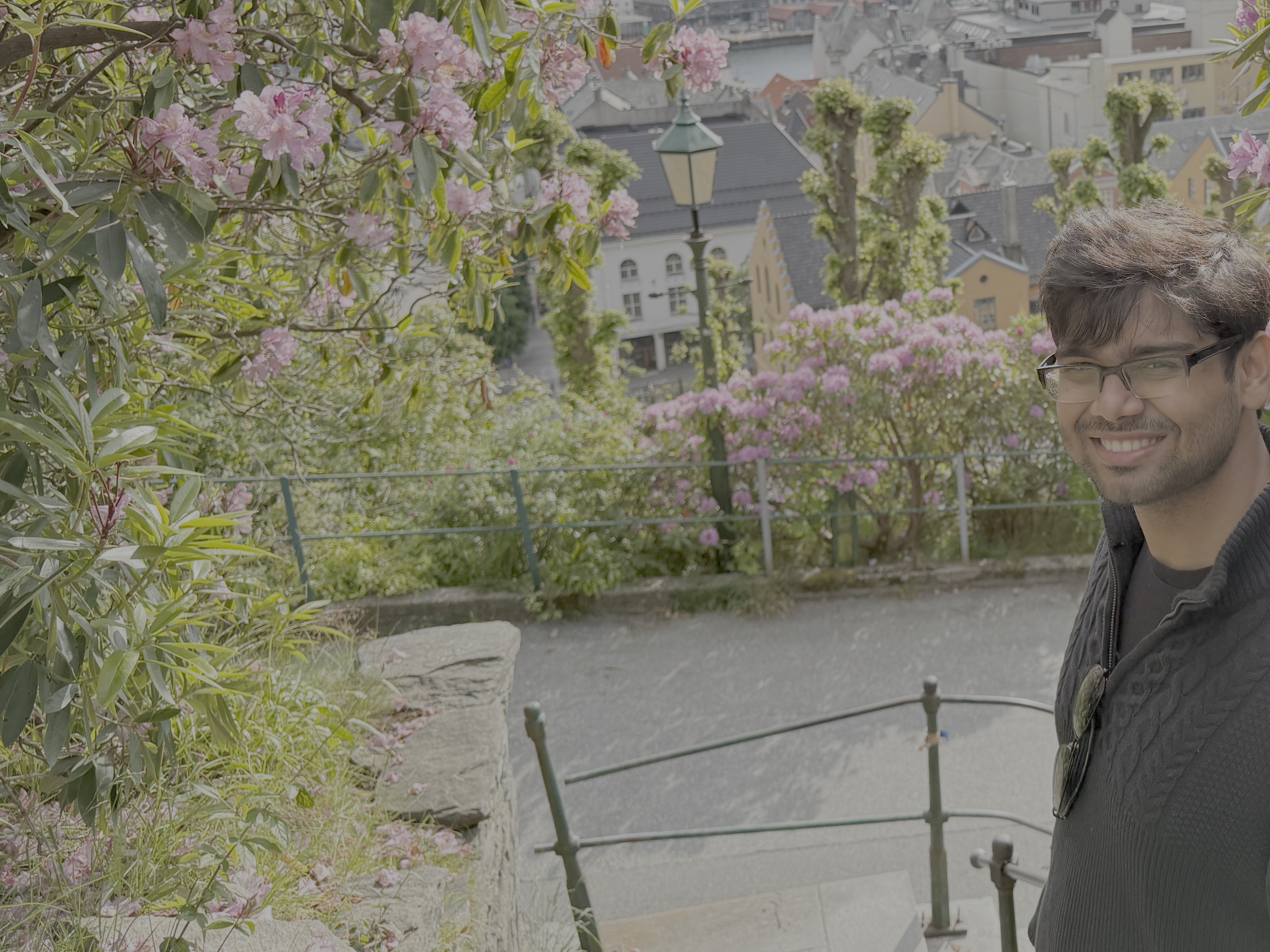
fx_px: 1431
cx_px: 998
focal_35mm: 39
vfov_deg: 35.9
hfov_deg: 45.7
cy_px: 233
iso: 100
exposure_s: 1/2110
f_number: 1.78
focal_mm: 6.76
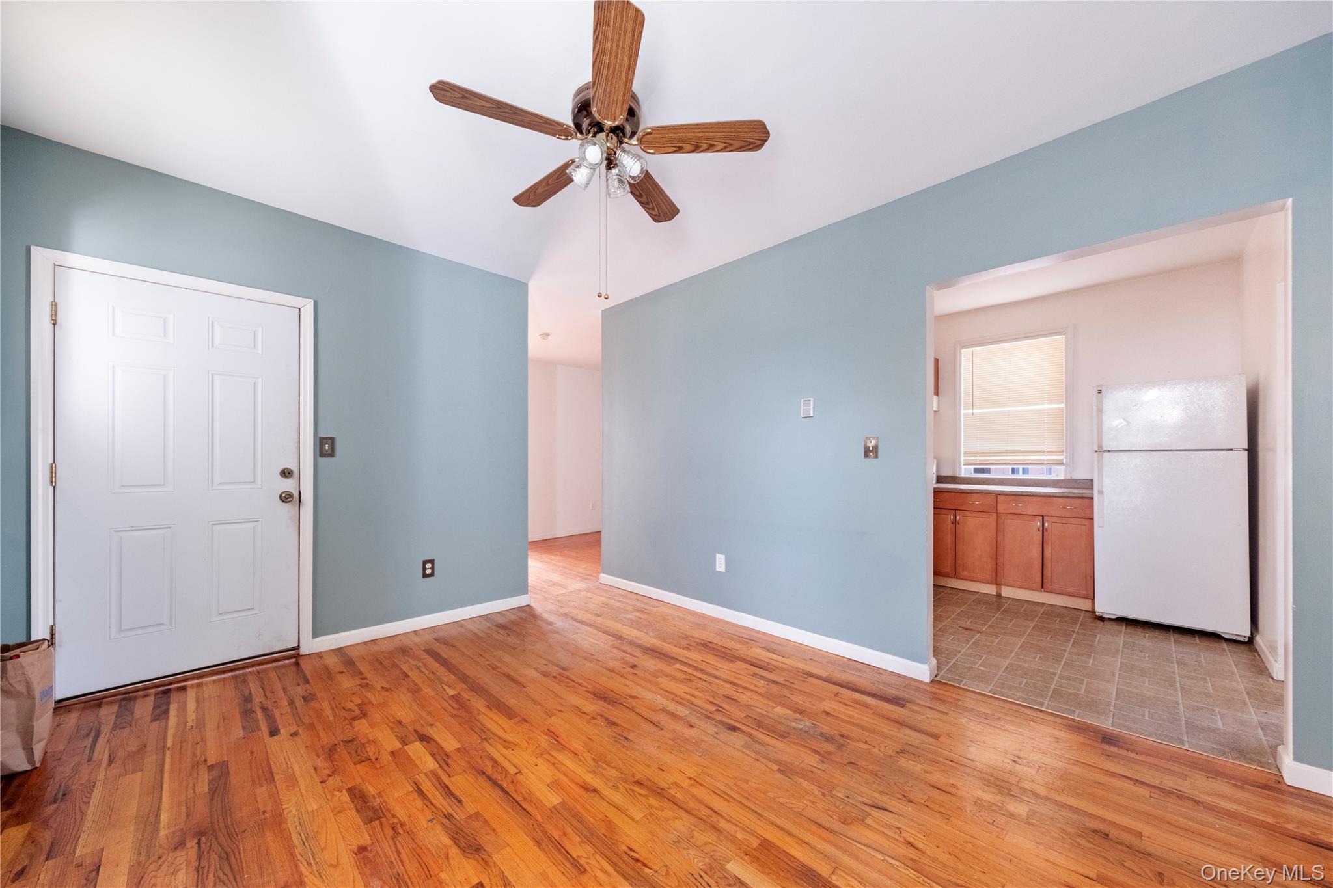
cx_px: 666
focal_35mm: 12
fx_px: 444
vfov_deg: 90.0
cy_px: 444
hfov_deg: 112.6
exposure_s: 1/3
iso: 1000
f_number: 6.4
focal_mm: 8.3
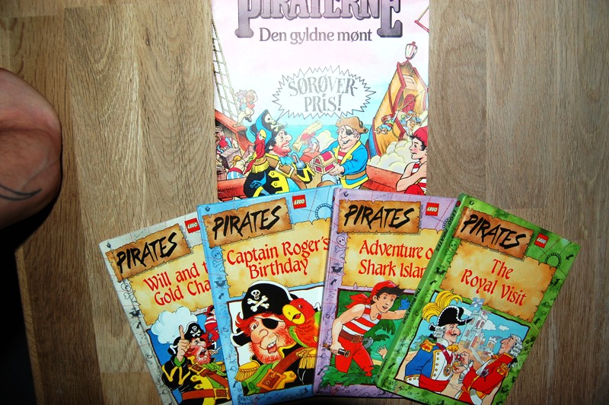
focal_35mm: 27
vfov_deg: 47.9
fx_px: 456
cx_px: 304
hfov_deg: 67.4
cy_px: 202
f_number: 5.6
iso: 200
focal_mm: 18
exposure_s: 1/125
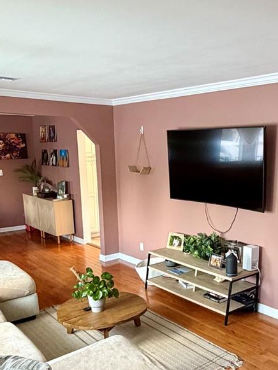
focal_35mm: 37
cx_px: 198
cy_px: 237
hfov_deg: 38.0
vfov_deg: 49.5
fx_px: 396
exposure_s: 1/72
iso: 320
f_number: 2.2
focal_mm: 2.22
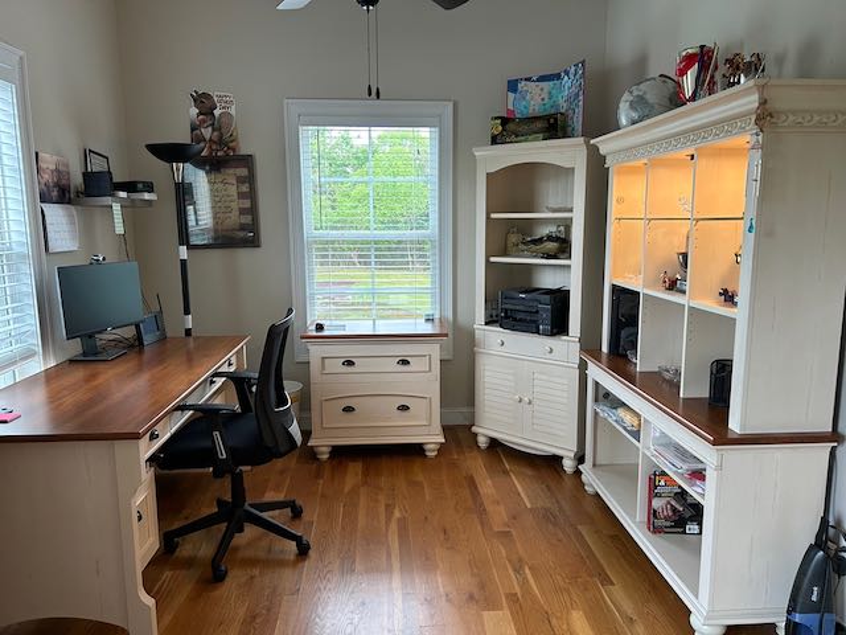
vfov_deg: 53.1
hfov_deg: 67.3
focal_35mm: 26
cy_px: 318
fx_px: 635
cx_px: 423
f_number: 1.5
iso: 100
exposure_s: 1/120
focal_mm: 5.7
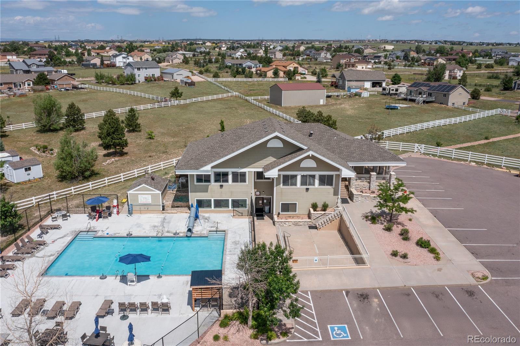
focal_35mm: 28
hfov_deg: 65.5
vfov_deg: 46.4
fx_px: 404
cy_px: 173
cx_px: 260
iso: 100
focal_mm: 10.26
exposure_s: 1/640
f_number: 7.1
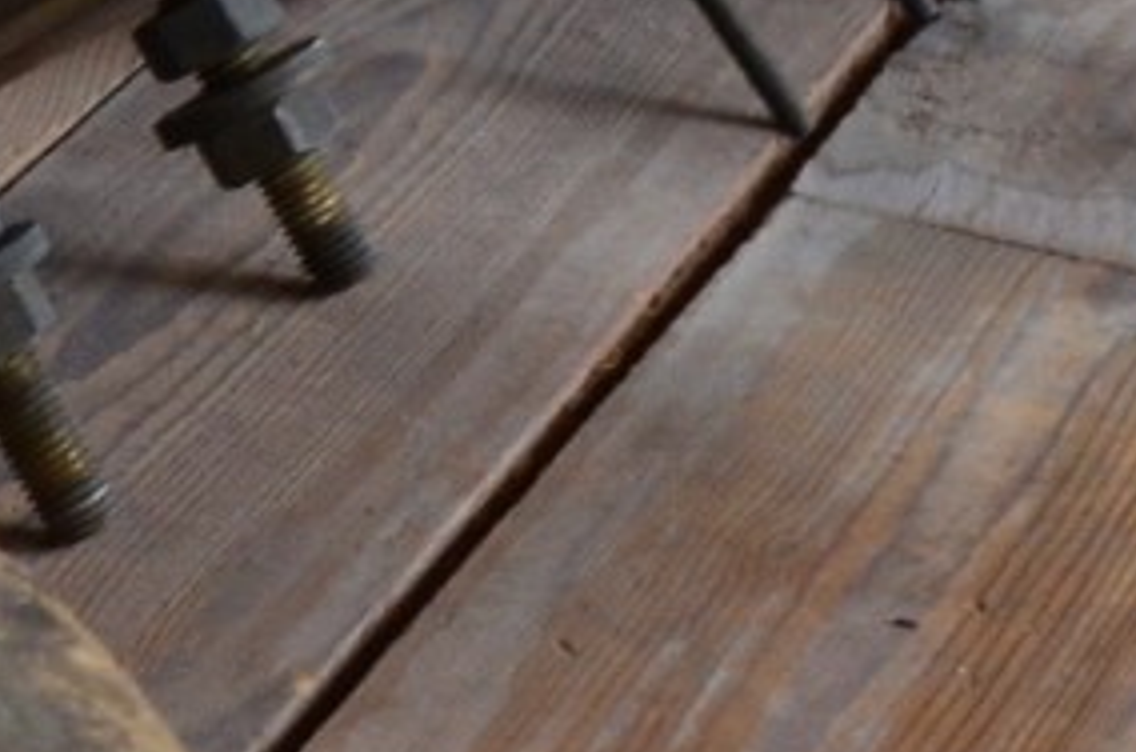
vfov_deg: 6.5
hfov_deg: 8.9
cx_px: -1464
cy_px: 58
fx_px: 6643
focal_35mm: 211
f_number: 5.6
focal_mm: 20
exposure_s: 1/125
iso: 800
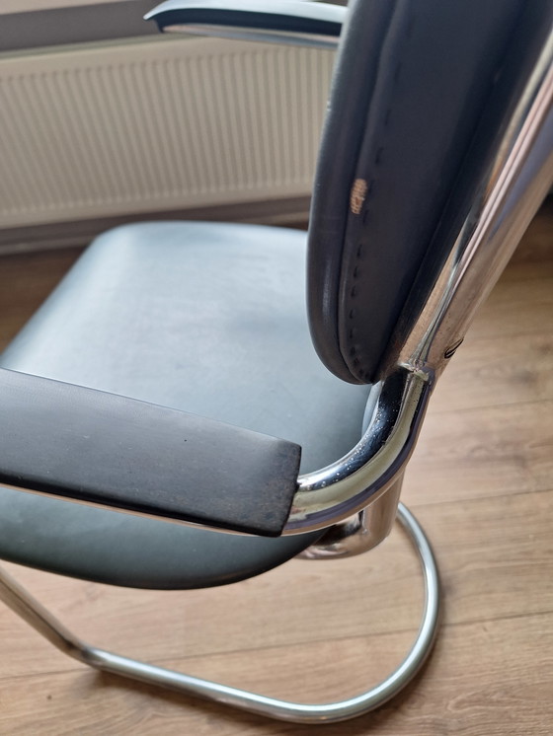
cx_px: 276
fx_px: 490
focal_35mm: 23
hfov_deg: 58.9
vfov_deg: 73.9
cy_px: 368
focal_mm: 5.54
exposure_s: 1/50
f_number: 1.8
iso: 80
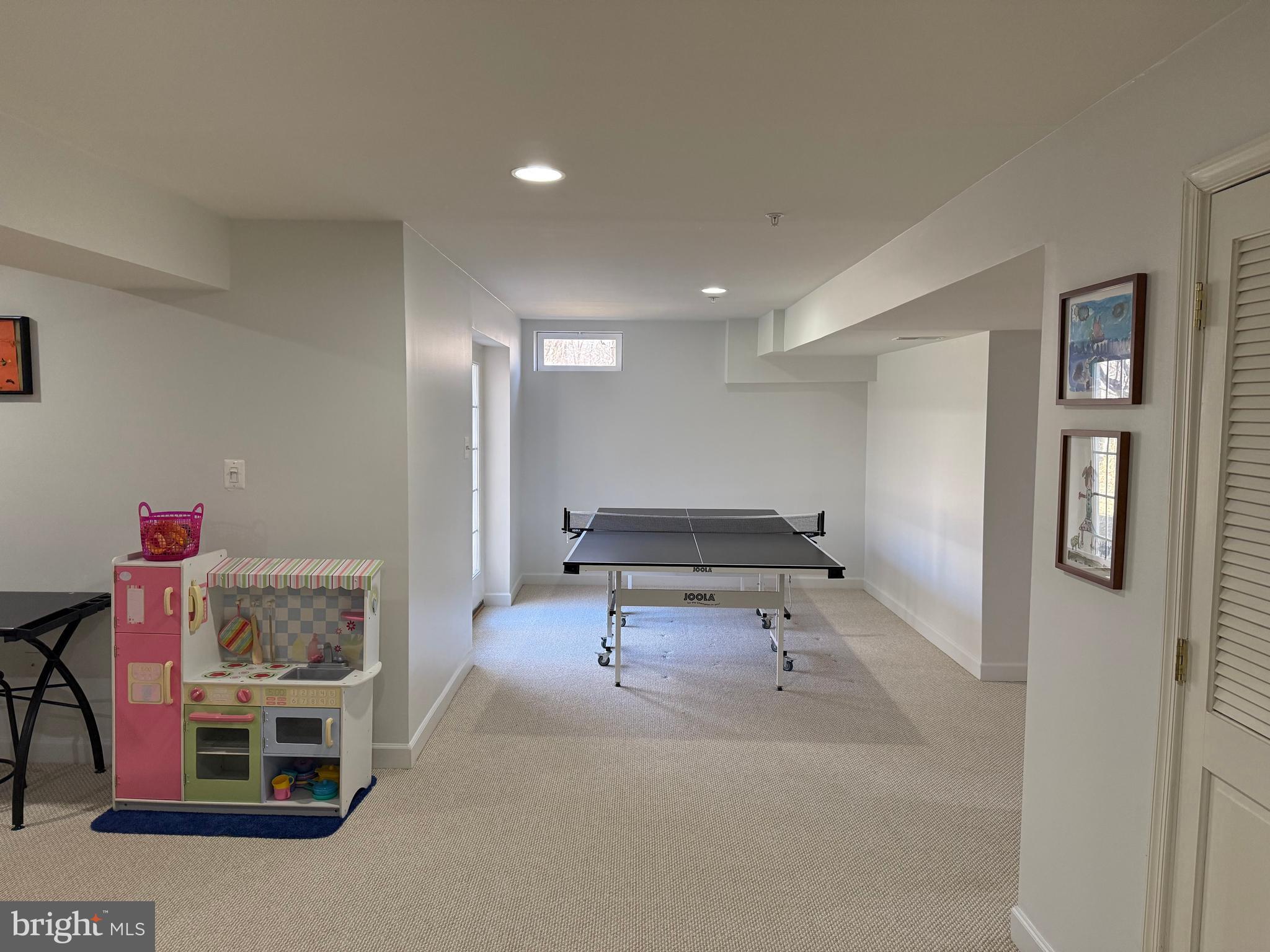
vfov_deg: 56.8
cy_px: 476
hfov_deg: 71.6
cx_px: 635
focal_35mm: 24
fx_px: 881
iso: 250
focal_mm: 6.76
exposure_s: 1/120
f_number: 1.78
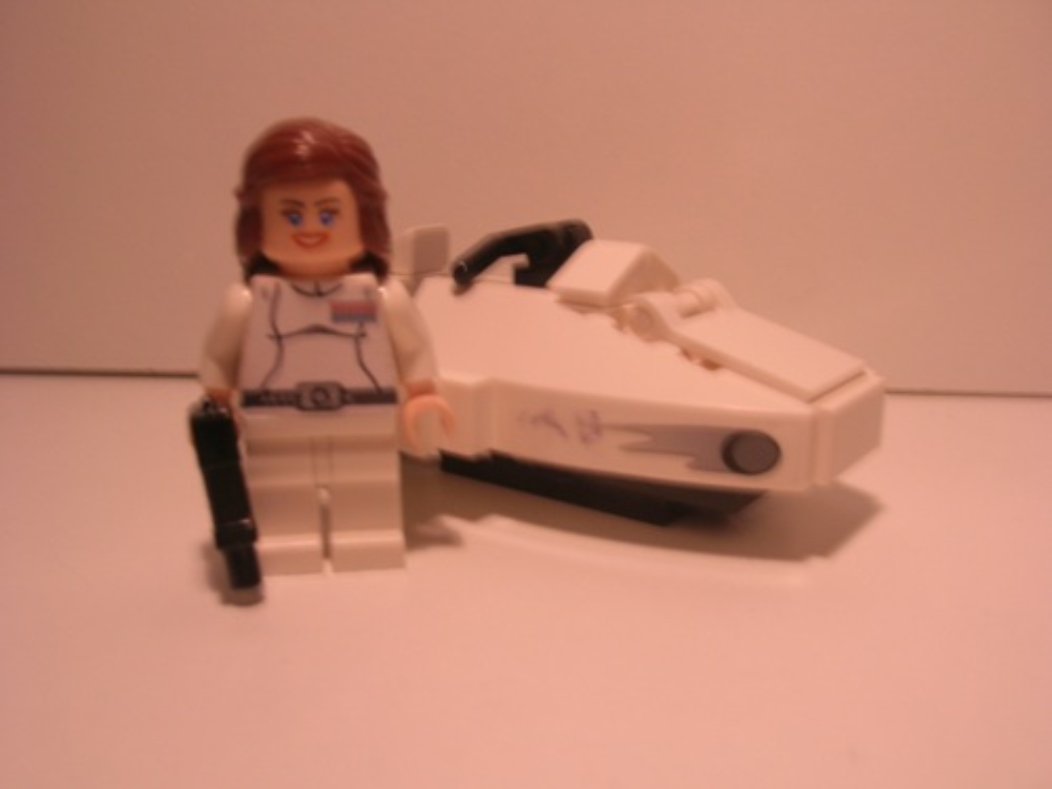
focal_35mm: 34
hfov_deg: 54.0
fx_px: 1033
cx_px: 526
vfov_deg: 41.8
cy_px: 394
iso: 50
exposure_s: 1/21.5
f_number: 4.9
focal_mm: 5.7
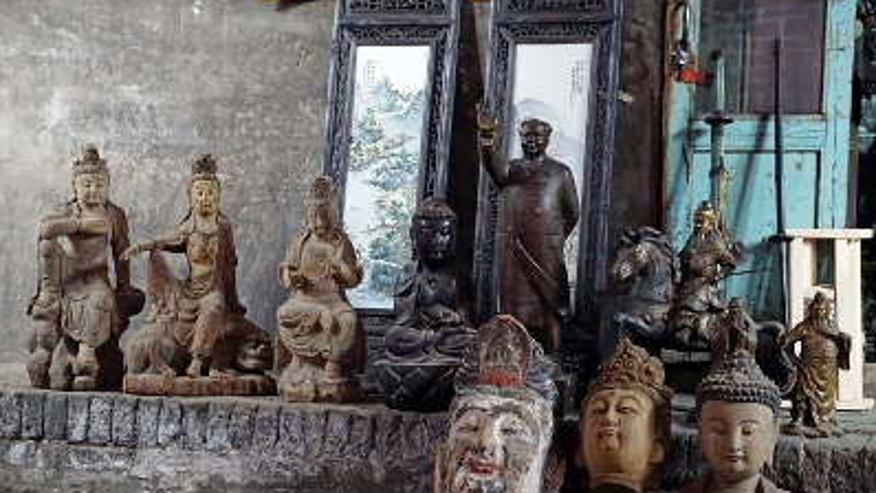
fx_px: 1835
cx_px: 438
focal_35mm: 79
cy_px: 272
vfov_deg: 15.3
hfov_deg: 26.8
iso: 3200
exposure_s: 1/80
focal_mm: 50
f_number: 5
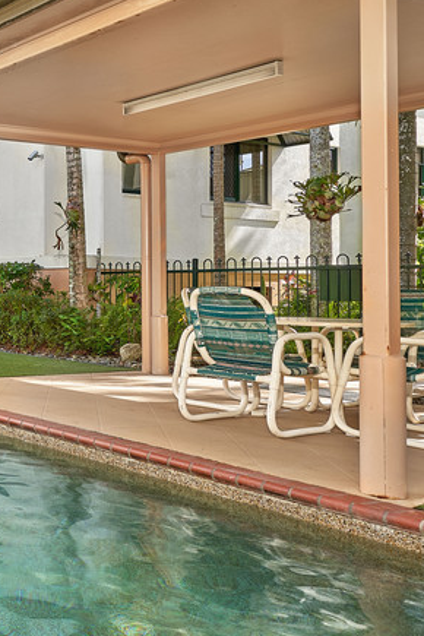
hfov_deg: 25.8
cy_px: 305
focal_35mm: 40
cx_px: -196
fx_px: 707
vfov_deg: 48.4
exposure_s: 1/160
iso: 160
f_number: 11
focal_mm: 17
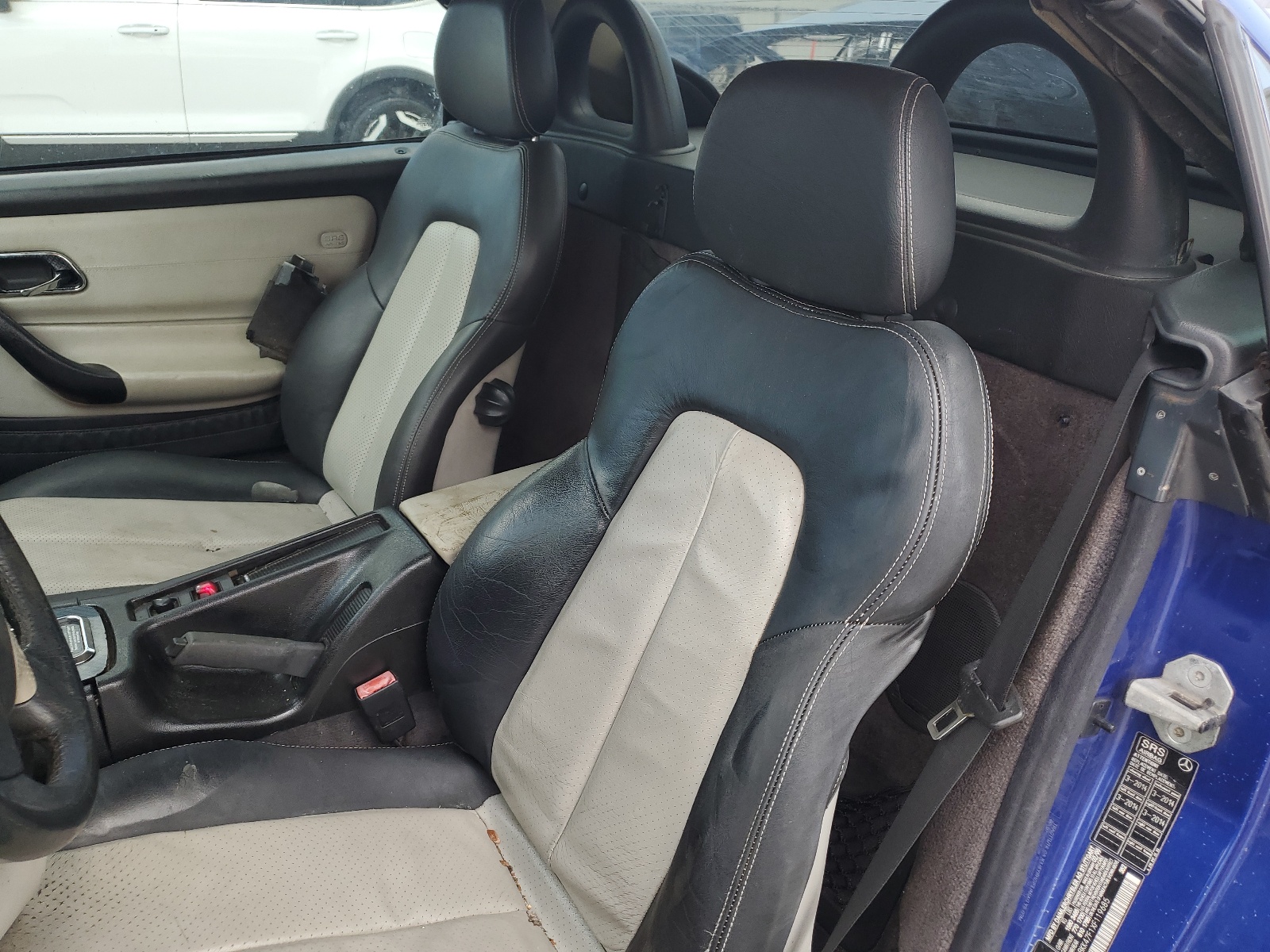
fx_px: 954
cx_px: 635
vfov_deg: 53.1
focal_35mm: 26
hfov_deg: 67.3
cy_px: 476
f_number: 1.5
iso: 50
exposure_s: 1/370
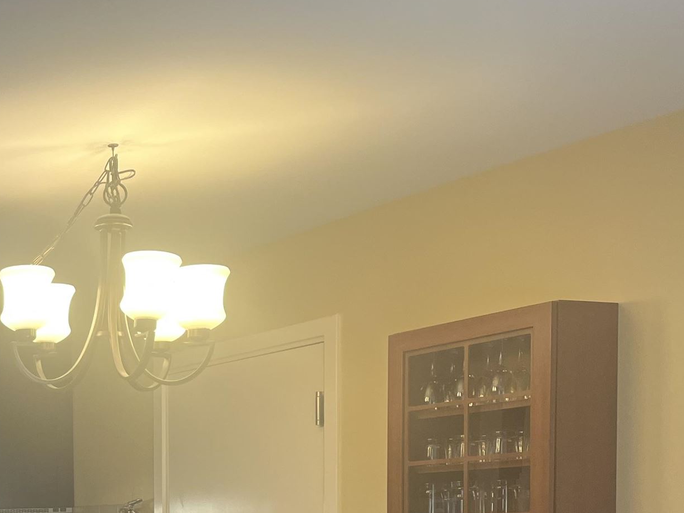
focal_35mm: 65
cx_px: -150
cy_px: 625
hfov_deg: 26.3
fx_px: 1285
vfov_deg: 21.0
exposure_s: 1/60
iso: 64
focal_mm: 5.1
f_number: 1.6
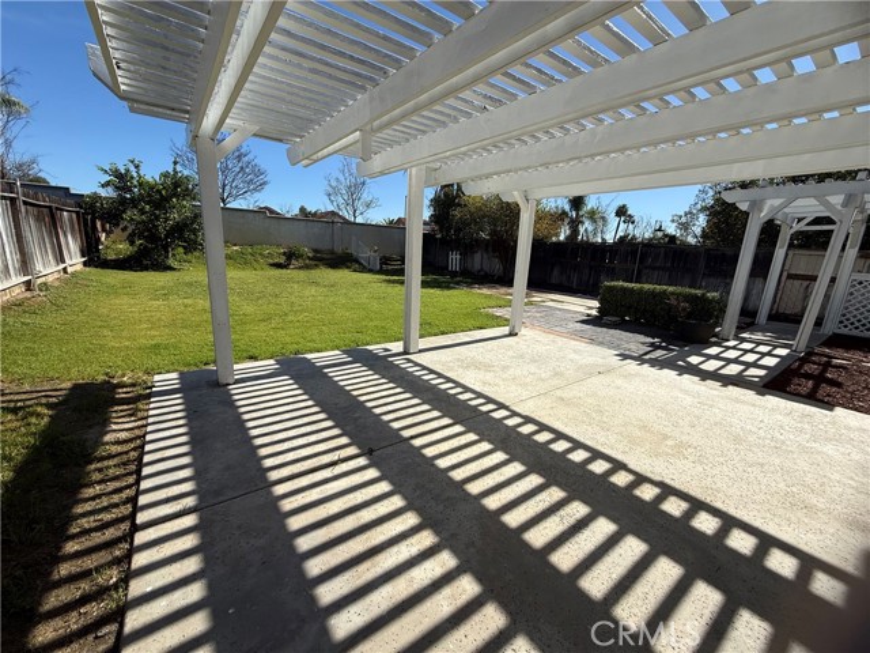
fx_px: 352
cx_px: 435
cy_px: 326
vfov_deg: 85.7
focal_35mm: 14
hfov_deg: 102.1
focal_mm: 2.22
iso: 50
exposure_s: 1/2841
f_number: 2.2
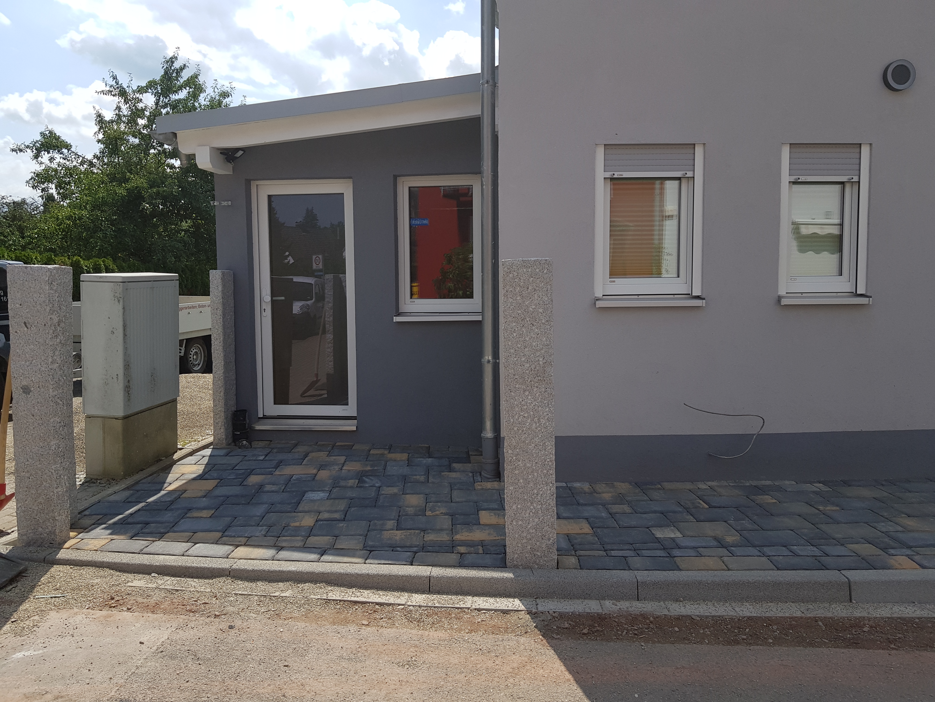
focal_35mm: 26
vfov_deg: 53.1
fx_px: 702
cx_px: 468
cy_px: 351
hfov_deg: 67.3
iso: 40
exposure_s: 1/2776
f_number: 1.7
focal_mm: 4.2
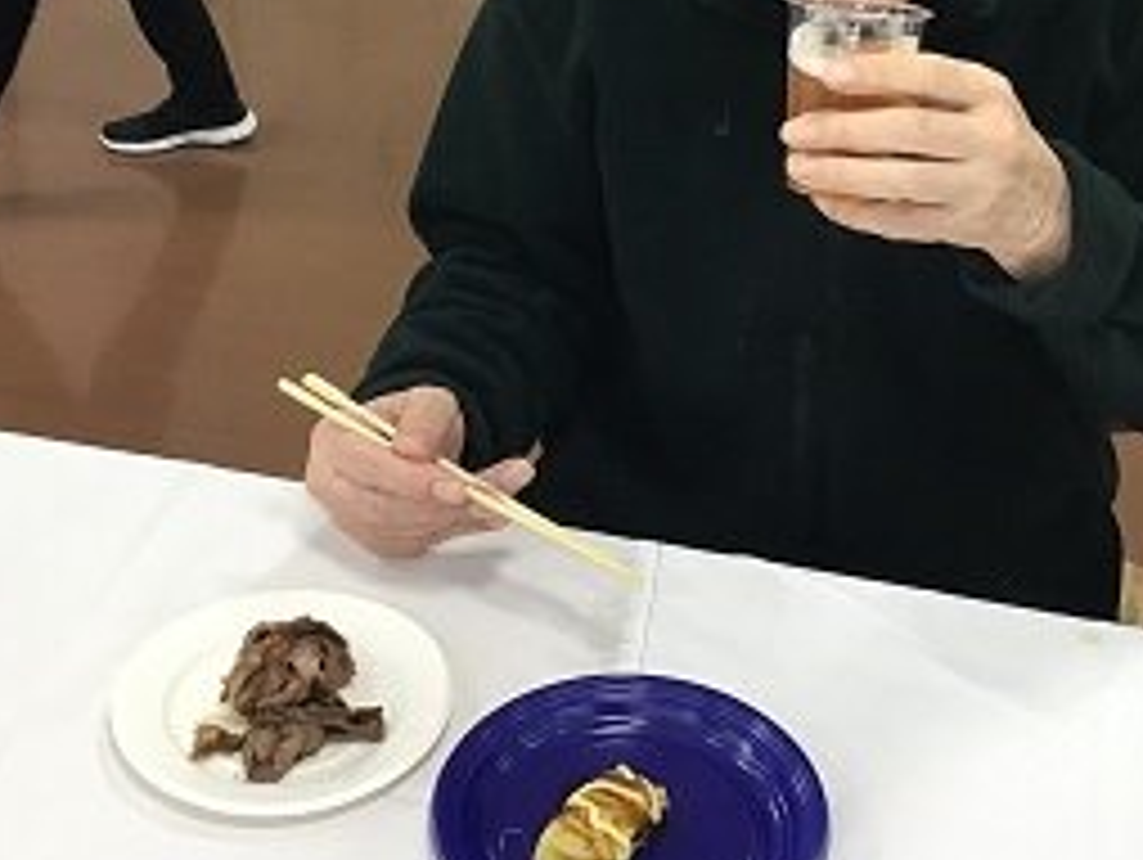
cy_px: 151
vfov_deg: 23.6
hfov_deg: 31.6
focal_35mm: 61
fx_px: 2016
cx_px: 639
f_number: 2.4
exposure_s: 1/30
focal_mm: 3.3
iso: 40
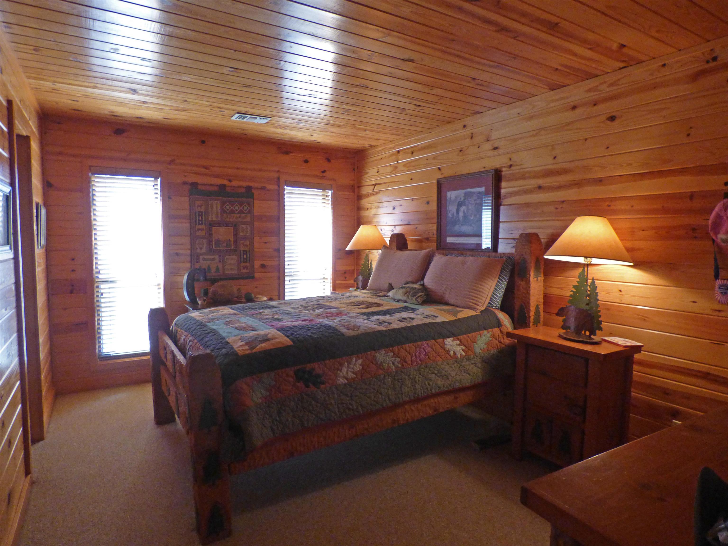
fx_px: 421
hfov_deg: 81.7
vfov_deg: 66.0
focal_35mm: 20
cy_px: 273
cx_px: 364
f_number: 2.8
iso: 400
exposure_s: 1/40
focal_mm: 3.58
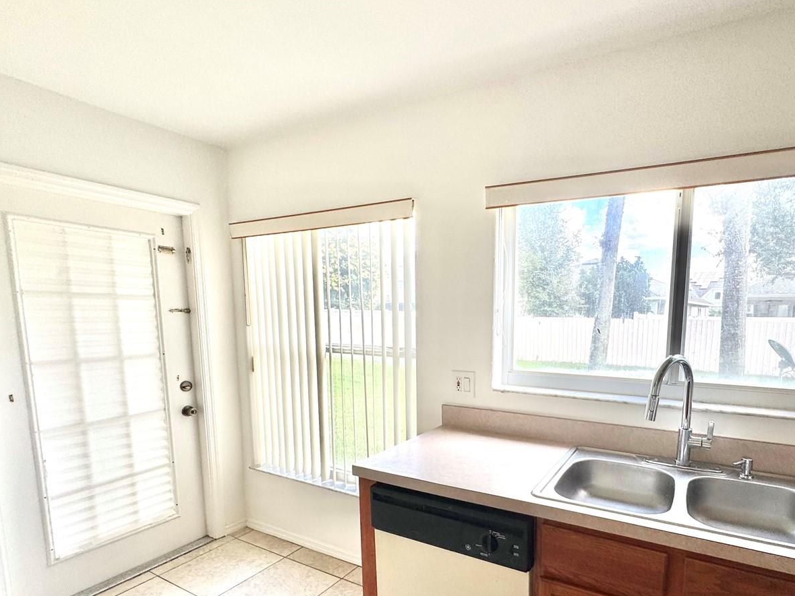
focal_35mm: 19
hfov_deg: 83.5
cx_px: 483
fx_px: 436
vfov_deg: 67.7
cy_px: 371
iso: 40
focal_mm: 2.22
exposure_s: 1/190
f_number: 2.2
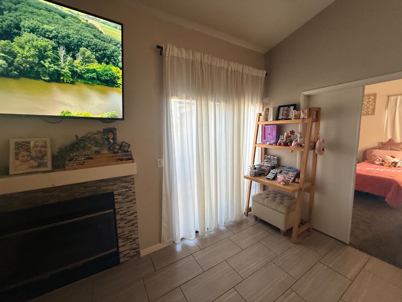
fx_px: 163
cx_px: 201
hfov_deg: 102.1
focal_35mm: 14
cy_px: 151
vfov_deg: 85.7
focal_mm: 2.22
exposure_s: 1/99
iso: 160
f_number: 2.2
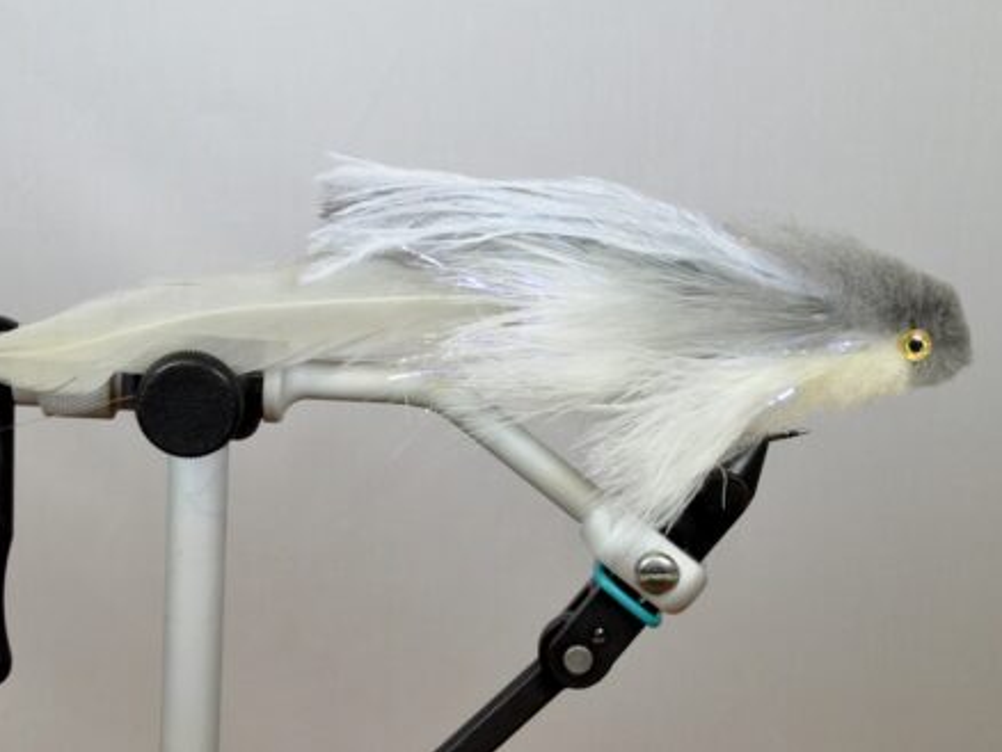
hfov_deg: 19.2
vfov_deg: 14.5
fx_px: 2954
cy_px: 374
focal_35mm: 102
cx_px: 444
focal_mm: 62
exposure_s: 1/30
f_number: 22
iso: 2000
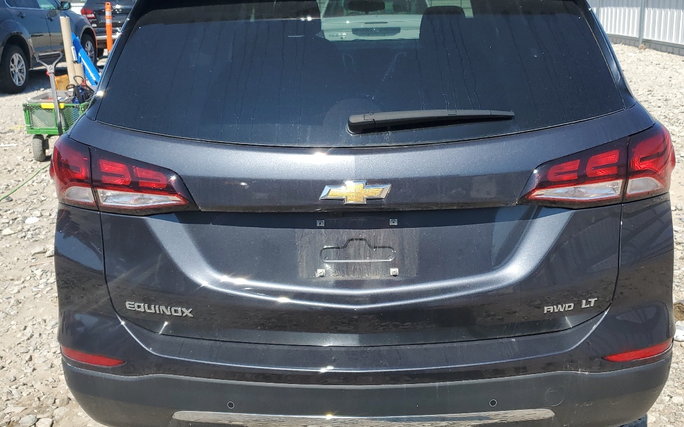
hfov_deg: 51.5
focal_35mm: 38
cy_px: 206
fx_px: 708
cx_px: 367
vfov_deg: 33.6
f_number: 1.5
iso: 50
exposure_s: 1/2500
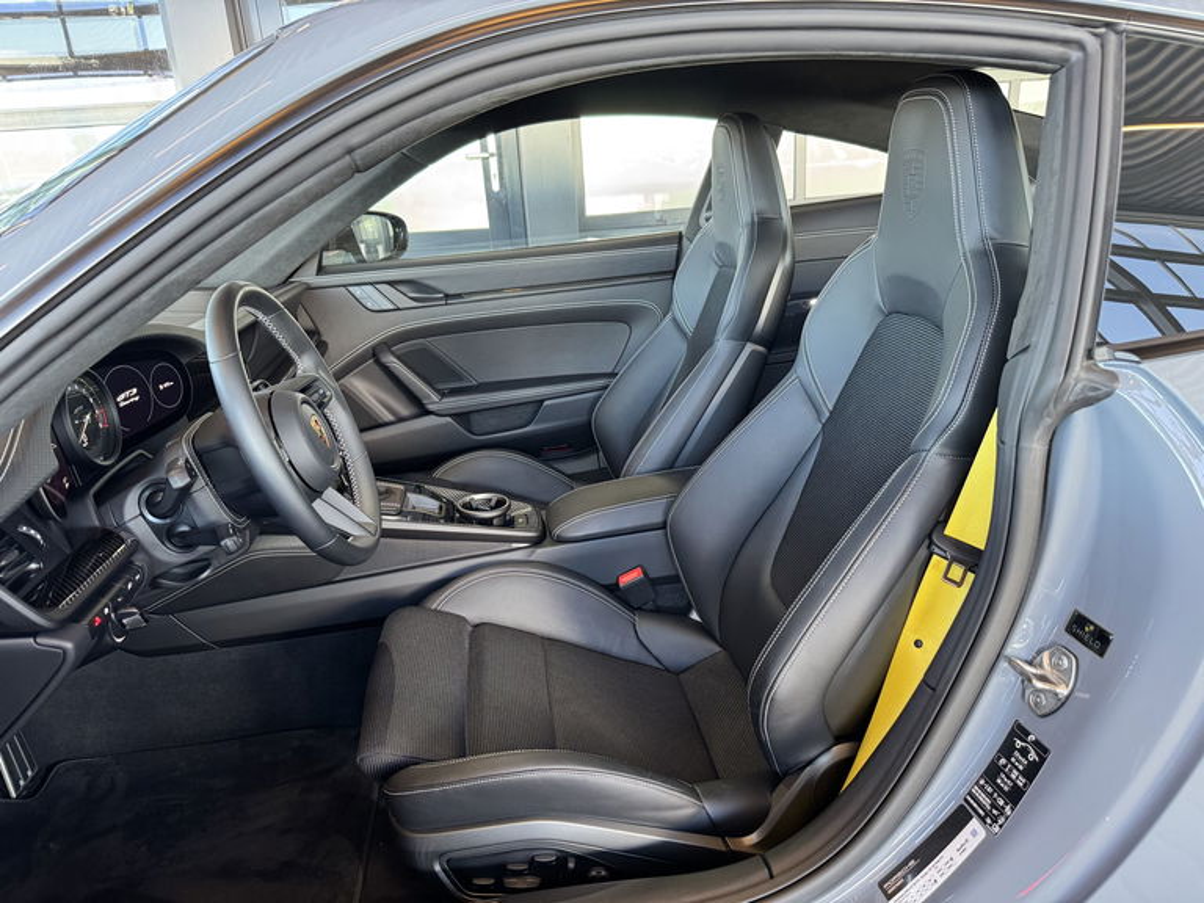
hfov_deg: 71.6
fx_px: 835
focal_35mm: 24
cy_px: 452
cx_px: 602
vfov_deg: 56.8
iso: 320
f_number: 1.78
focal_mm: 6.76
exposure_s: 1/48
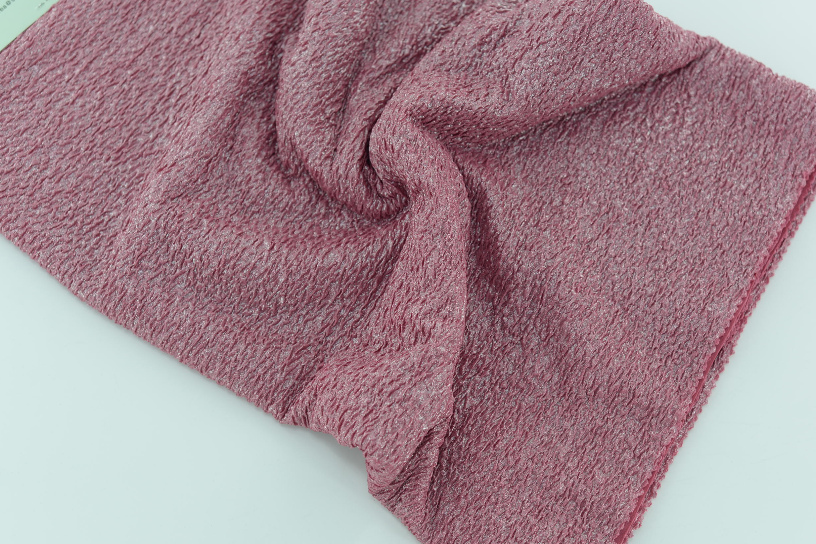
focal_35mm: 61
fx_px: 1383
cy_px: 312
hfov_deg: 32.8
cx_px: 464
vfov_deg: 22.3
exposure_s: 1/125
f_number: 4
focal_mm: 50
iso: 100
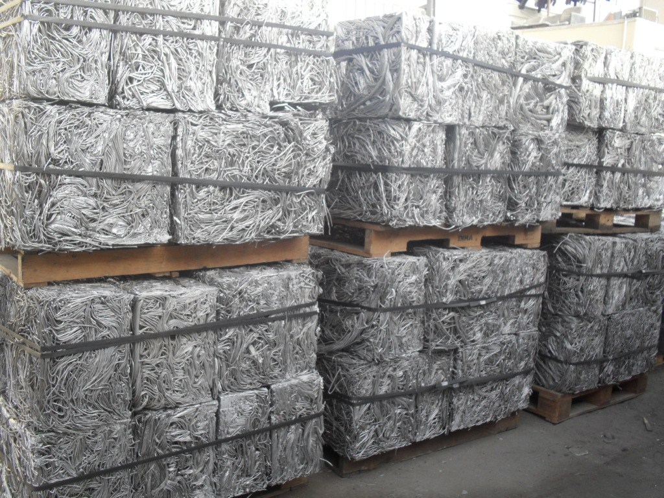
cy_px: 249
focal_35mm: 35
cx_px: 332
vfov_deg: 40.7
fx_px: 671
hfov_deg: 52.6
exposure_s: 1/125
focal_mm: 6.3
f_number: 3.2
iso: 100
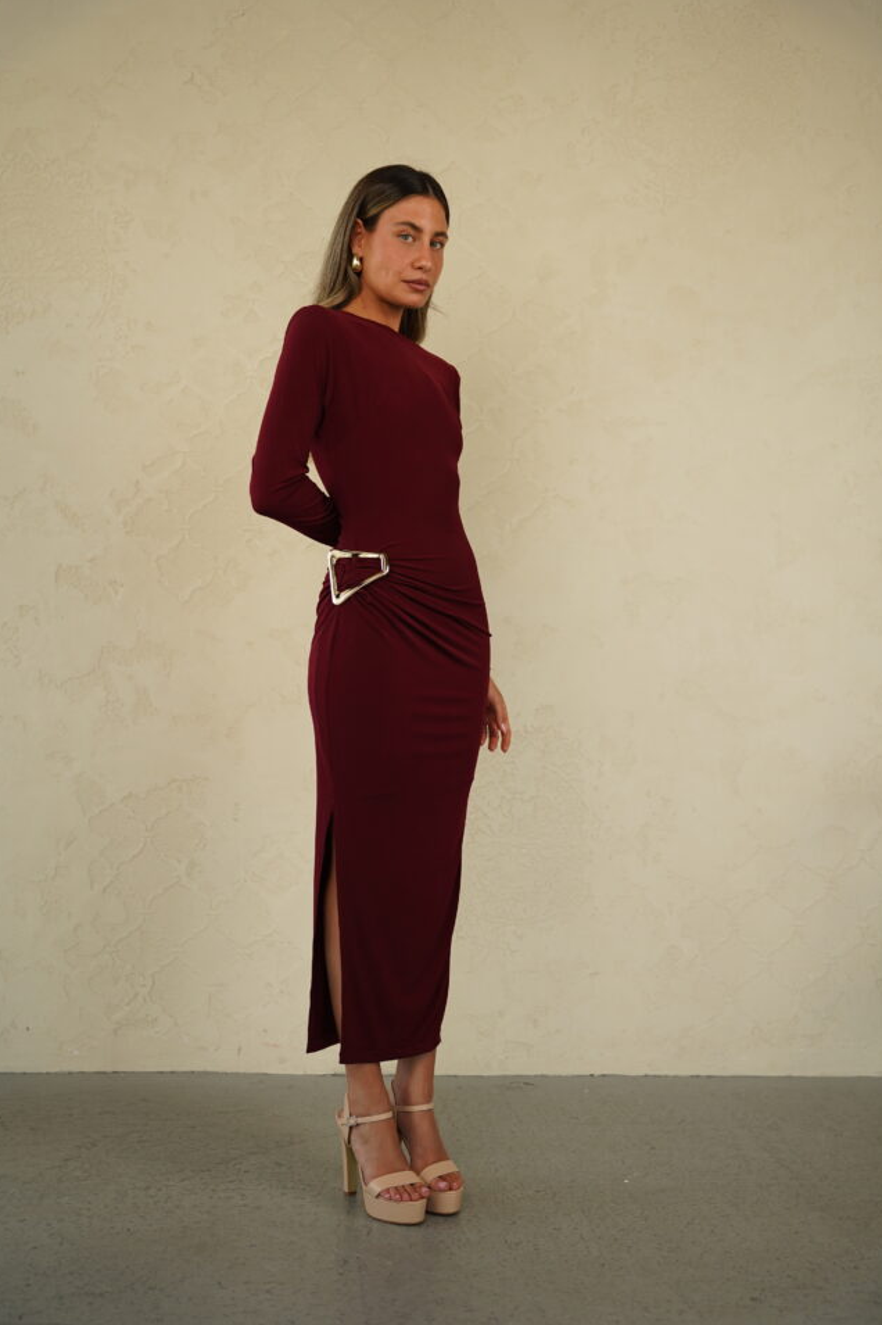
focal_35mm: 39
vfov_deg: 49.2
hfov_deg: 33.9
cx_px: 443
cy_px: 674
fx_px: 1446
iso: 640
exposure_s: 1/500
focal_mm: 38.3
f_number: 3.2
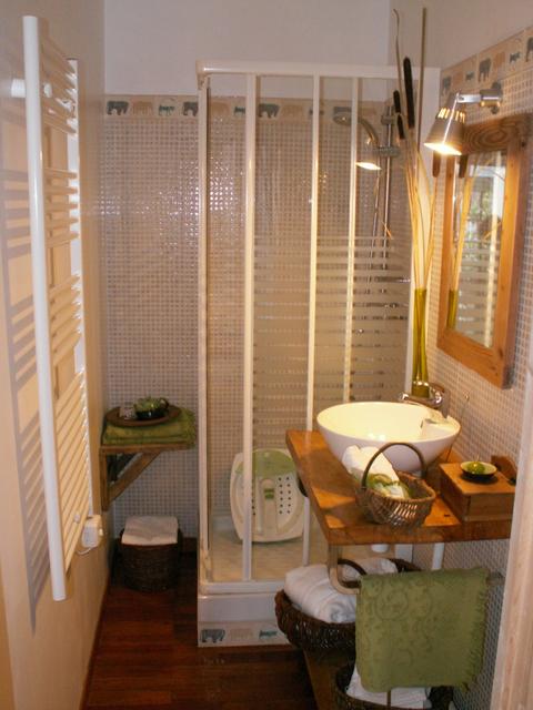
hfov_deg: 40.7
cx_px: 266
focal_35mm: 35
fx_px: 719
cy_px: 355
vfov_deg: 52.6
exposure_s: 1/10
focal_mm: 5.86
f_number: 2.8
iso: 160
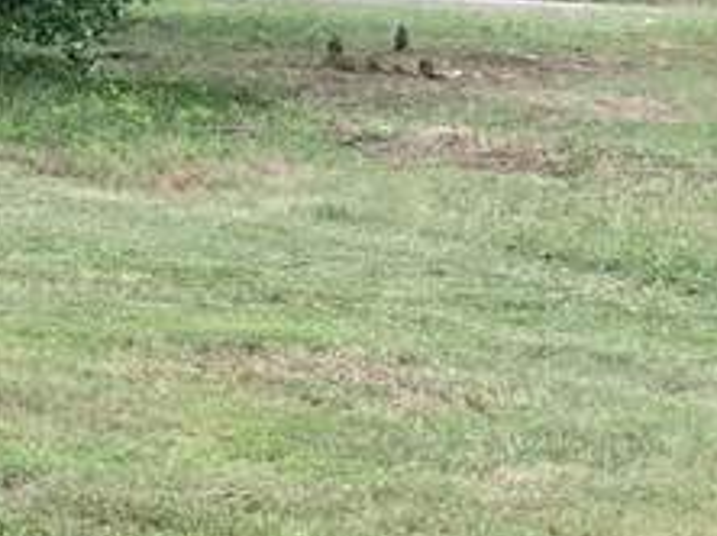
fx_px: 3104
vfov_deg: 9.8
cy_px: 19
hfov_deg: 12.0
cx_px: -646
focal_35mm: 150
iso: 25
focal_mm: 4.25
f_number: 1.8
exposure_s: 1/238
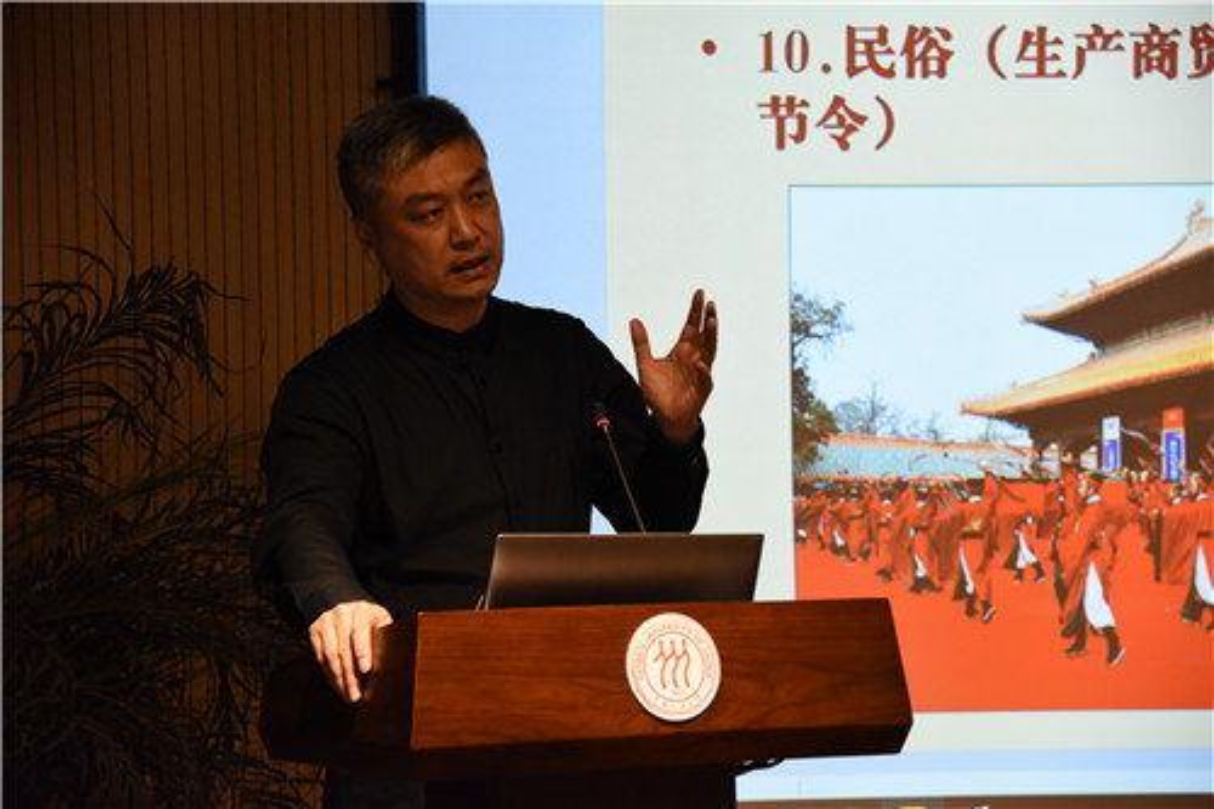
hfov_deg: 23.9
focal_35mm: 85
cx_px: 607
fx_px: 2865
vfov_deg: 16.1
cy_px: 404
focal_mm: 85
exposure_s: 1/250
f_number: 4.5
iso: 3600
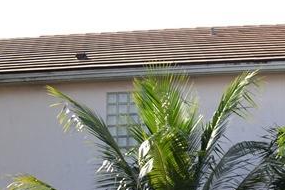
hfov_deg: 18.3
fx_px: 768
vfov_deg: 13.4
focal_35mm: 97
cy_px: 274
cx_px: 446
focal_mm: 18
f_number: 6.3
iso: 100
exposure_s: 1/200
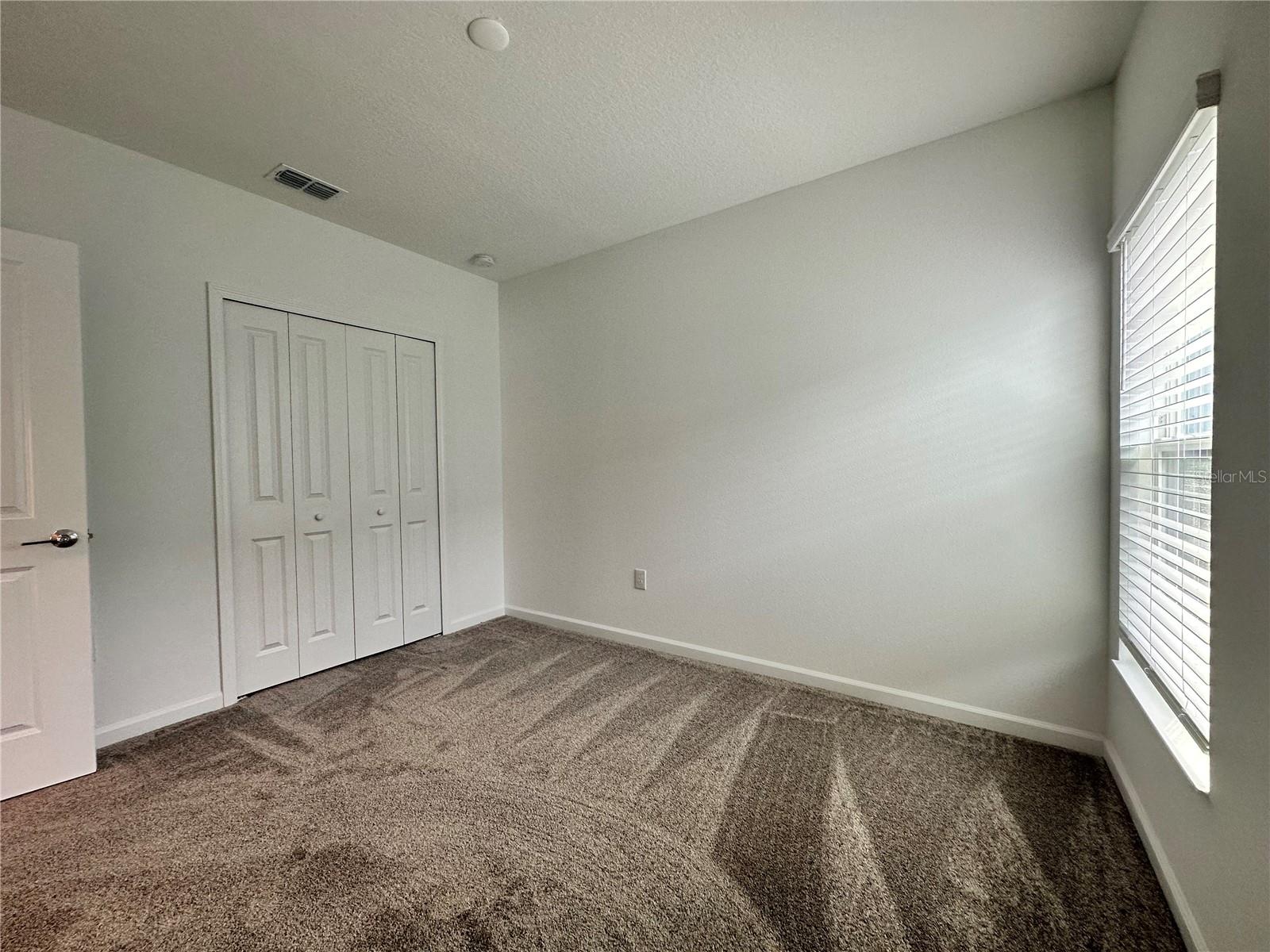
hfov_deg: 102.1
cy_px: 476
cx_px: 635
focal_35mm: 14
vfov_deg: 85.7
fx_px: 514
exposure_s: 1/120
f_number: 2.2
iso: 160
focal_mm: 2.22
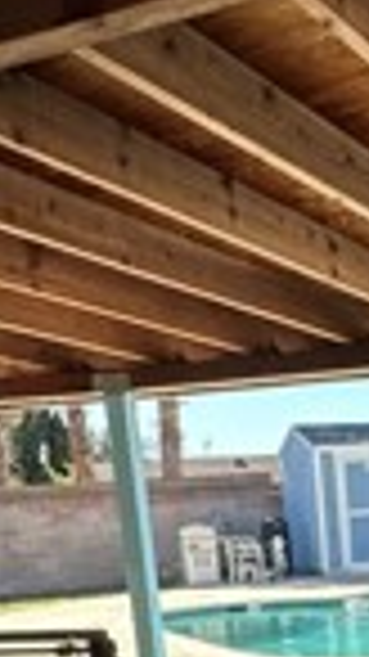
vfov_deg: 26.9
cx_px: 423
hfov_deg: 17.3
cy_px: 837
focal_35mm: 67
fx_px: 1167
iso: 40
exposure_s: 1/530
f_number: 2.2
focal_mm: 2.22
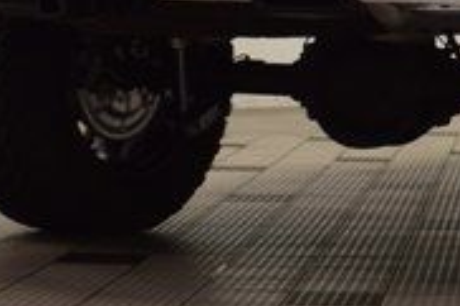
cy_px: -199
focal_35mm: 169
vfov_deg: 7.9
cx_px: 495
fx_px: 2157
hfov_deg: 12.0
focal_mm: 32
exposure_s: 1/30
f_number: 7.1
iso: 560
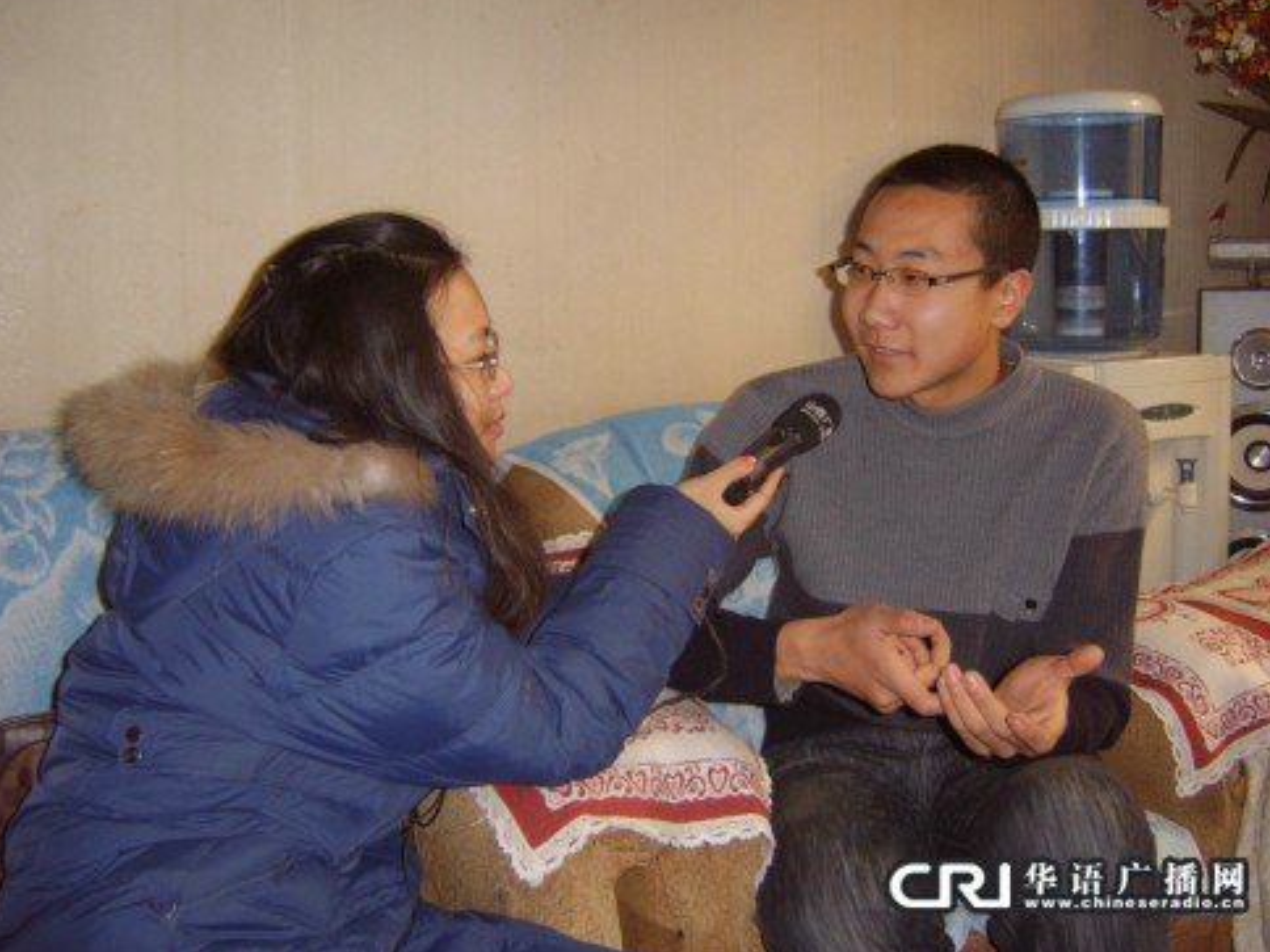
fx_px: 1174
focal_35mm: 32
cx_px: 645
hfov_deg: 56.8
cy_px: 468
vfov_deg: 44.2
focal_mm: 8.13
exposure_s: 1/30
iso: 141
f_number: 2.7
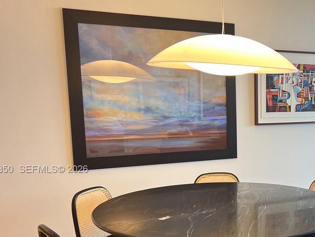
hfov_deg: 34.2
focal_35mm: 53
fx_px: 482
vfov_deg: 27.3
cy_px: 170
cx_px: 284
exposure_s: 1/60
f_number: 1.5
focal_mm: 5.7
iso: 100
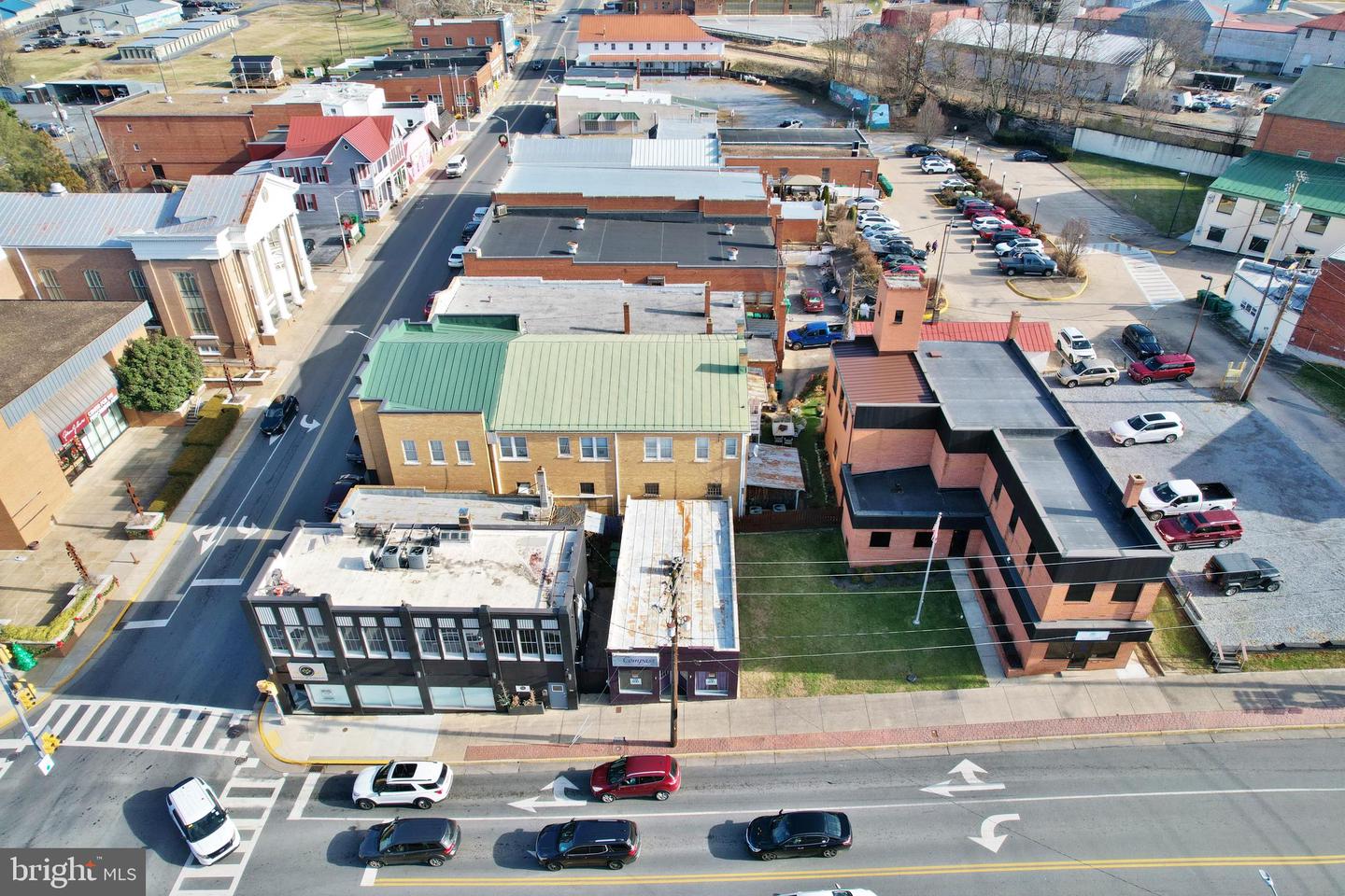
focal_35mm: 22
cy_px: 448
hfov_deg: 78.6
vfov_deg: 57.2
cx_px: 672
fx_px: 822
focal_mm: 8.38
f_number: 2.8
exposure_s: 1/1250
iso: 200
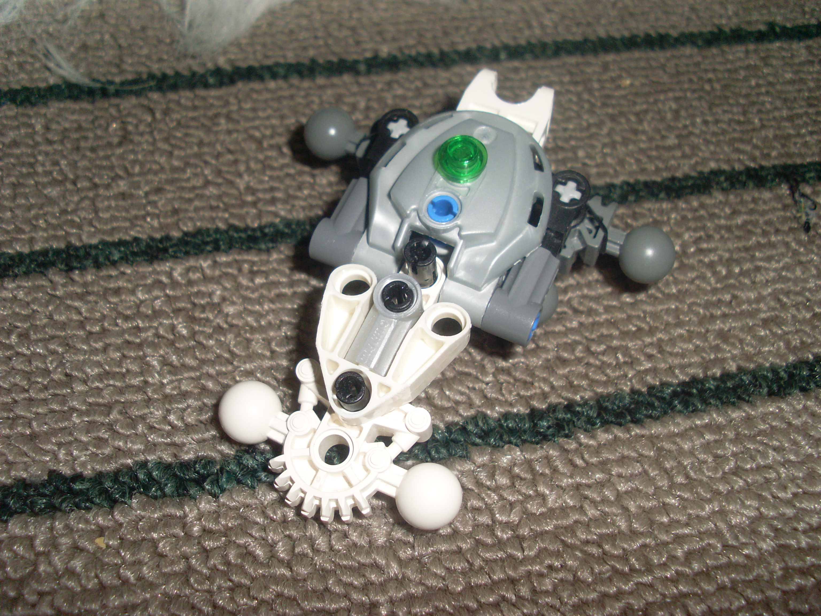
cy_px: 308
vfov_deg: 37.7
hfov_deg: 49.0
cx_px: 410
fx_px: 901
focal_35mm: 38
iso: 100
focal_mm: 6.3
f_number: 7.7
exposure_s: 1/45
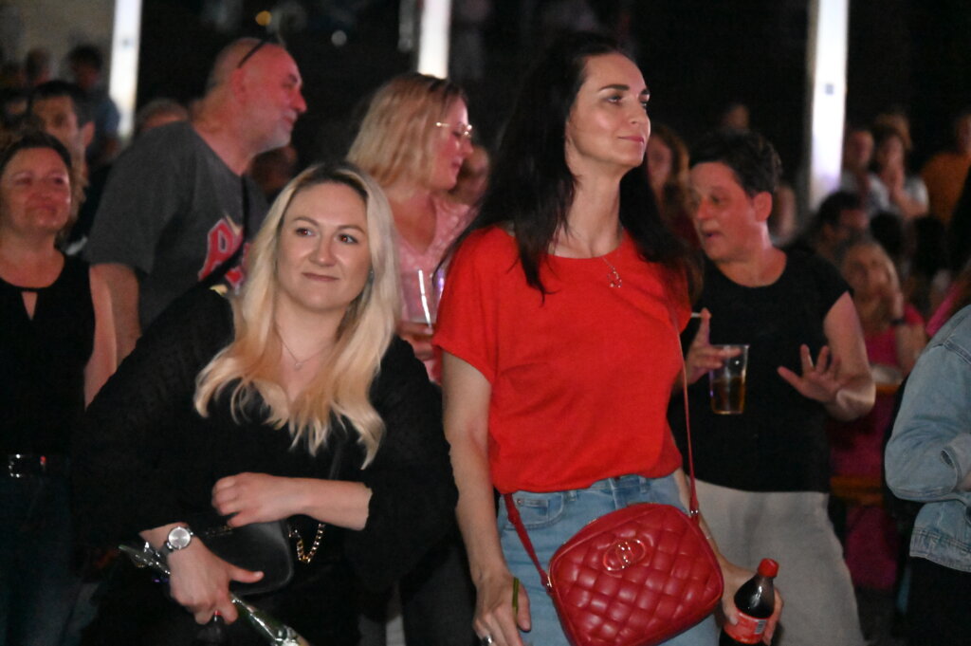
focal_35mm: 200
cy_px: 323
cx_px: 486
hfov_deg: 10.3
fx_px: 5390
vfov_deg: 6.9
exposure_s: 1/200
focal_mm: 200
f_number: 6.3
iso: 51200
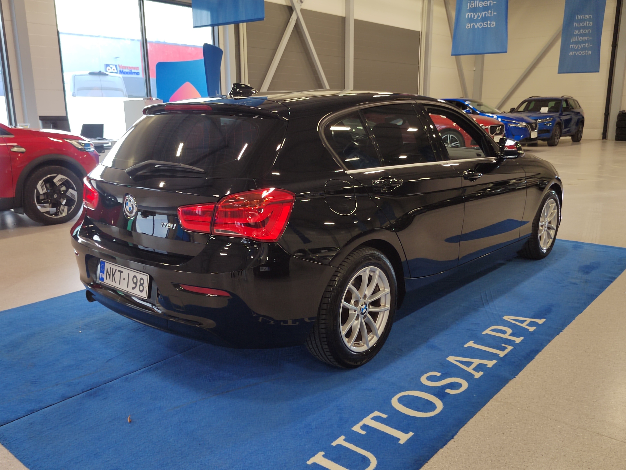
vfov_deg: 46.8
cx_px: 313
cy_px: 235
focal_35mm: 30
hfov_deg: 60.0
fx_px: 543
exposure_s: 1/100
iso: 322
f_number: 1.9
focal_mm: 5.52
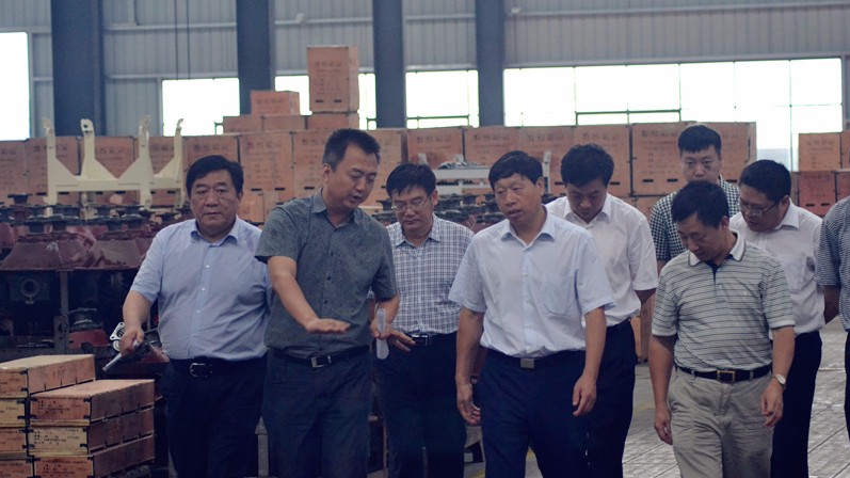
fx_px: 3200
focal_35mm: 142
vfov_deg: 8.5
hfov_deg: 15.1
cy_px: 267
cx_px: 426
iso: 2500
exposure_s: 1/125
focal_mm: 90
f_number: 4
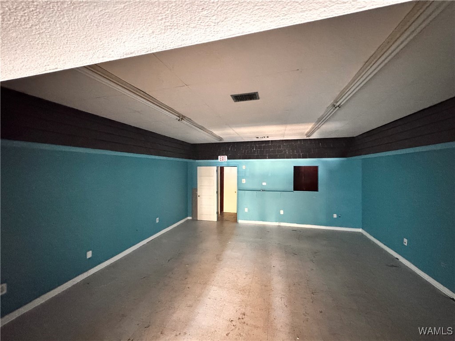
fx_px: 184
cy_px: 170
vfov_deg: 85.7
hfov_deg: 102.1
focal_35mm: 14
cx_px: 228
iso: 2500
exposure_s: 1/15
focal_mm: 2.22
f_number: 2.2
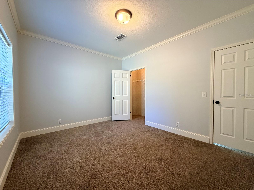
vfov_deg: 85.7
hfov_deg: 102.1
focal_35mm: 14
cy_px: 95
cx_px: 127
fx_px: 103
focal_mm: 2.22
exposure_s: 1/60
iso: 500
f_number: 2.2
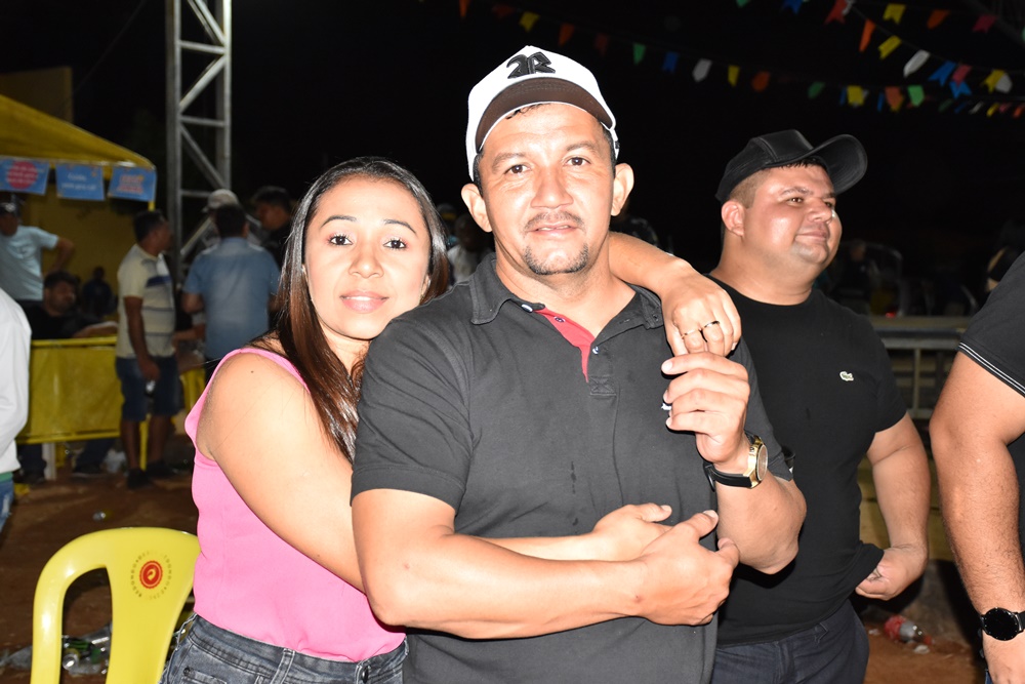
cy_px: 342
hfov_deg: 38.9
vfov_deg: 26.5
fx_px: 1452
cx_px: 512
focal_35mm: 51
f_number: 4.2
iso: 1600
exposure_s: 1/100
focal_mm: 34
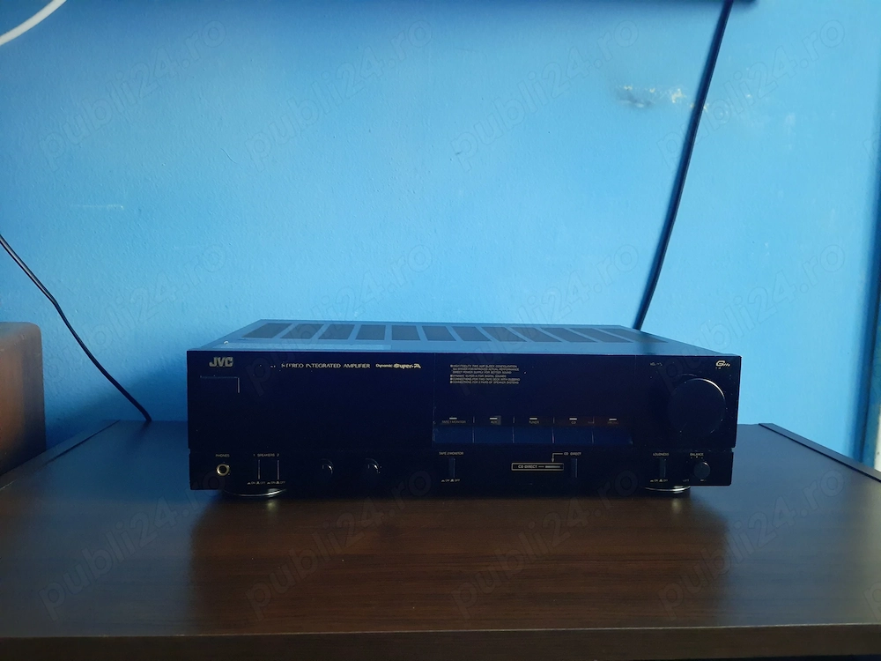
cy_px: 330
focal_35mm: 24
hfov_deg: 71.6
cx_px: 440
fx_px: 611
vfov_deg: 56.8
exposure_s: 1/20
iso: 640
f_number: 1.8
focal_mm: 5.23
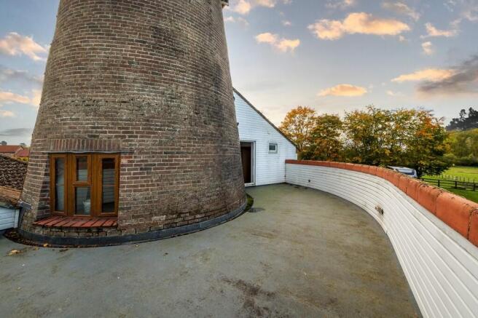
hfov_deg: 104.3
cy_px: 159
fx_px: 186
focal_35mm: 14
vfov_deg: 81.2
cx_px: 239
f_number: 9
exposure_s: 1/250
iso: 160
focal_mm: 9.1
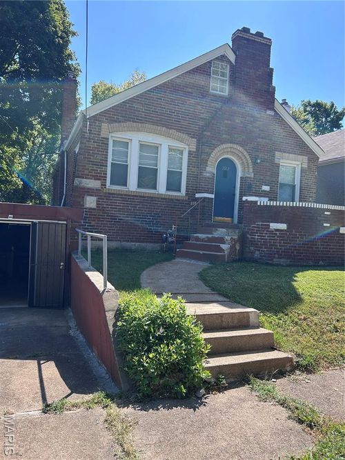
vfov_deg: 67.3
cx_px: 172
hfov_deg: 53.0
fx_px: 346
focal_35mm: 26
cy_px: 230
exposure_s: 1/1808
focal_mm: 5.7
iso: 50
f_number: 1.5
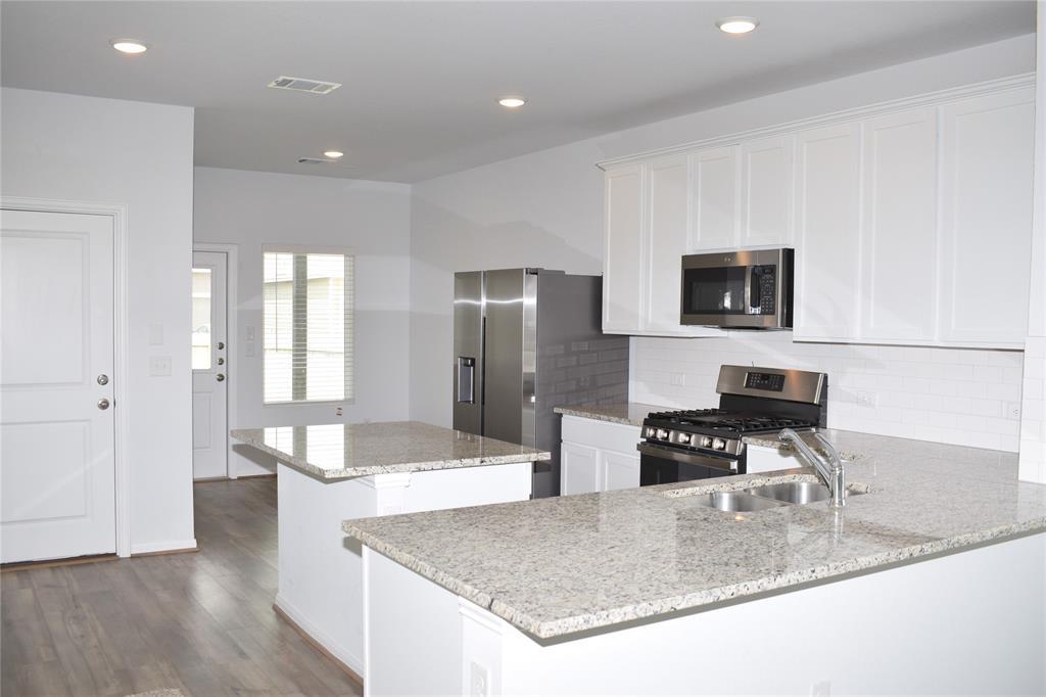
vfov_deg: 39.9
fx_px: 958
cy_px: 348
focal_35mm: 33
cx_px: 523
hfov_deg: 57.2
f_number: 6.3
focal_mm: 22
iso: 400
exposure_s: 1/160
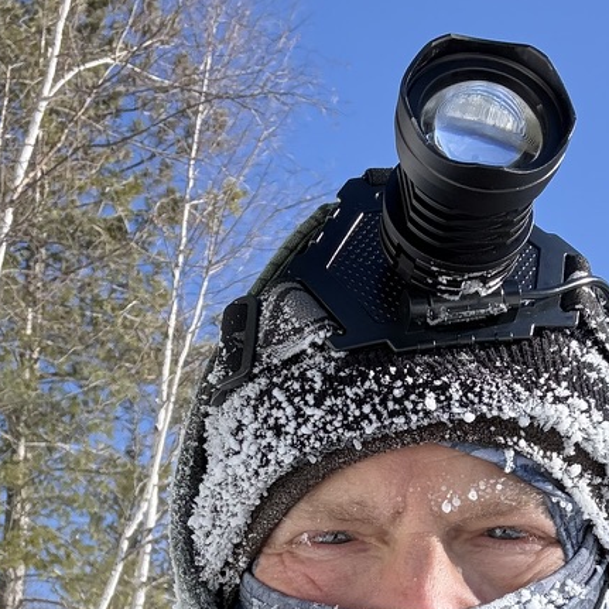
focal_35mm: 63
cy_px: 574
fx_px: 1254
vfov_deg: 26.2
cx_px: 391
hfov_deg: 27.2
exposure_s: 1/607
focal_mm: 2.69
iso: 40
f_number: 1.9
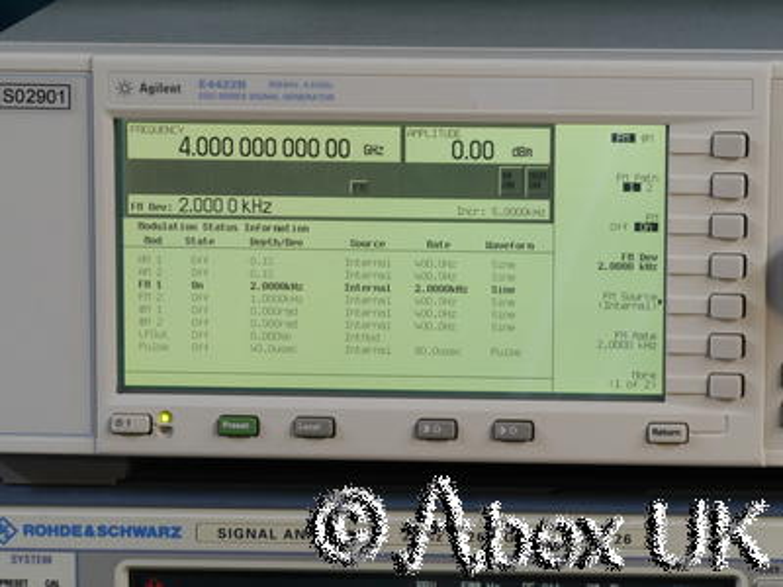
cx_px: 392
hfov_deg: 10.7
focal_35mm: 184
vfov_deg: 8.1
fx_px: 4162
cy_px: 294
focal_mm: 92
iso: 800
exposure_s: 1/2.5
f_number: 22
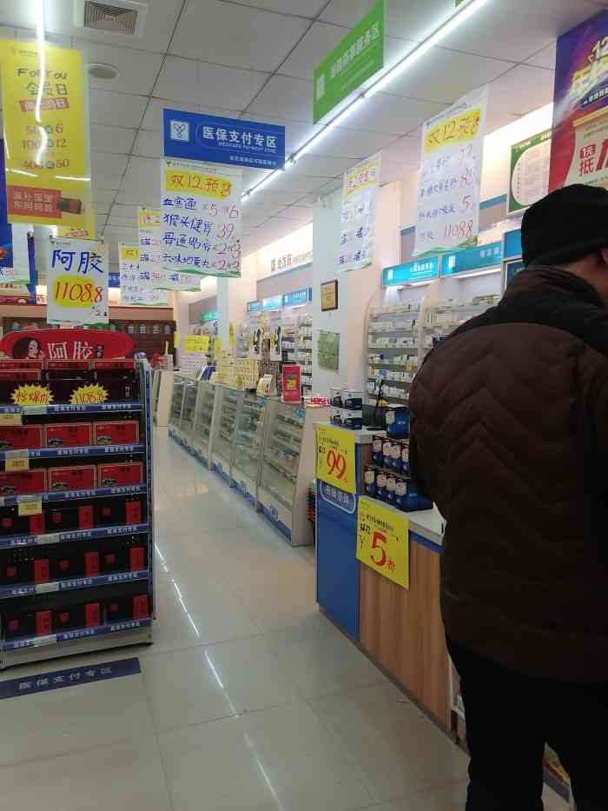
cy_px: 406
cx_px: 304
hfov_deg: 53.1
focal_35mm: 26
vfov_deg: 67.3
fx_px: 609
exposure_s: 1/100
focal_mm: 5.3
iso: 320
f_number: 1.8
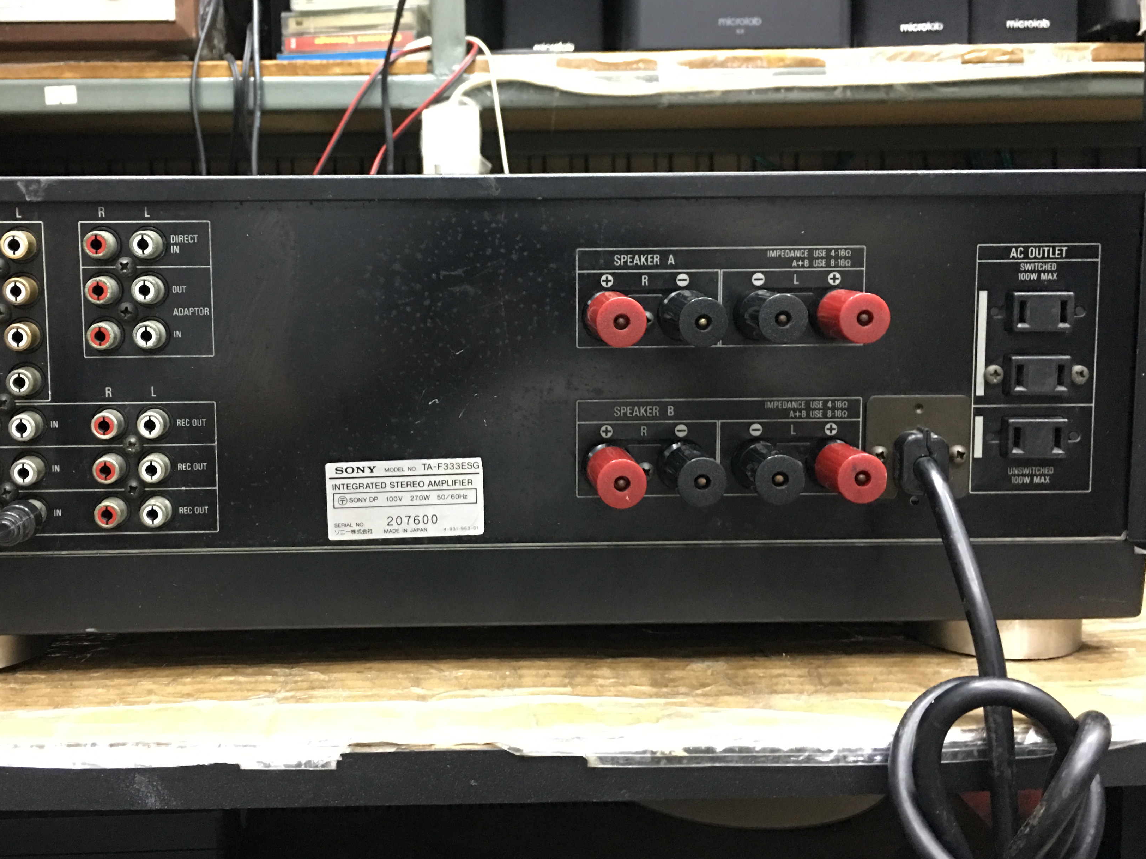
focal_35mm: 36
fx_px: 1192
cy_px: 375
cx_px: 478
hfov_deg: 51.1
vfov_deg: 39.6
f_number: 2.2
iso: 160
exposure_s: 1/8
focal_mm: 4.15
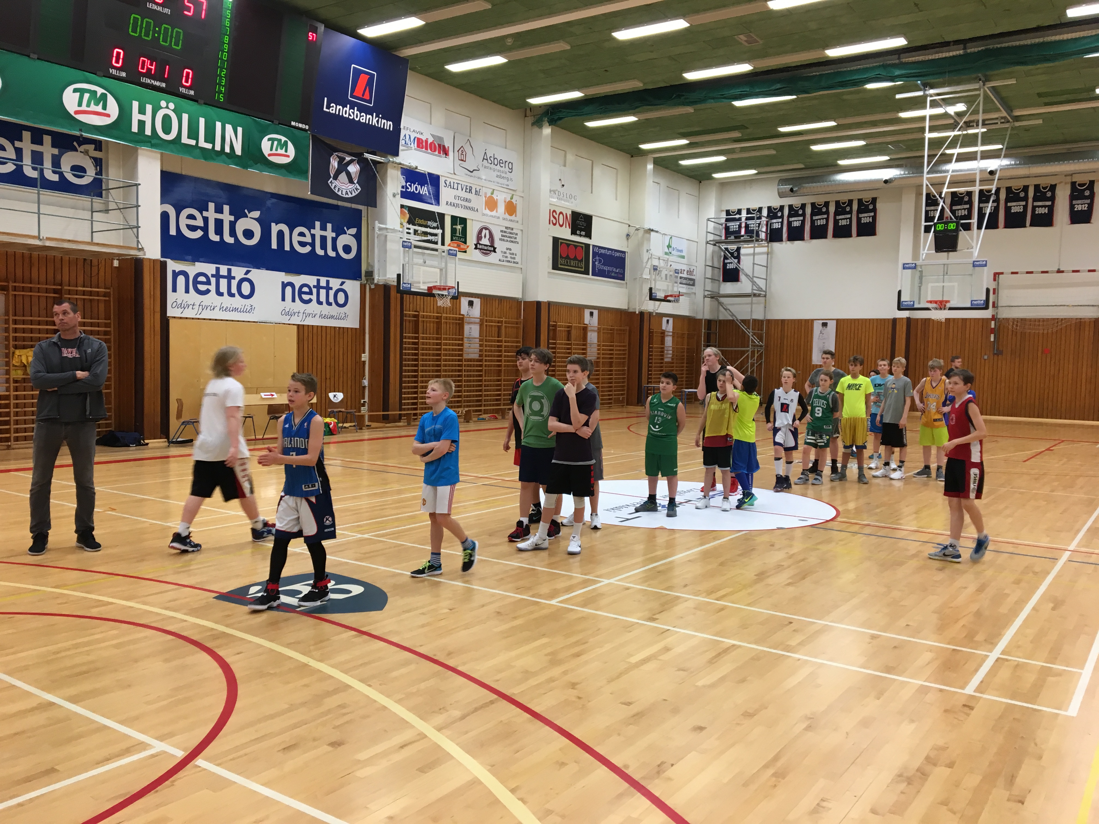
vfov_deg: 48.2
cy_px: 412
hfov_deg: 61.7
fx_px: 921
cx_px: 550
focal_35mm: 29
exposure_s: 1/33
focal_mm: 4.15
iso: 64
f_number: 2.2
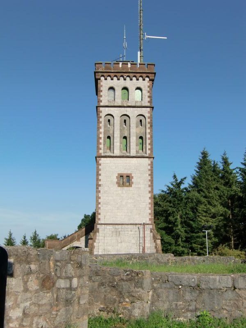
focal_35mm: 40
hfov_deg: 36.0
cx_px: 123
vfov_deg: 46.8
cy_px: 164
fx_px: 379
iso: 64
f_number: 3.8
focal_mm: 7.1
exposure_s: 1/1000
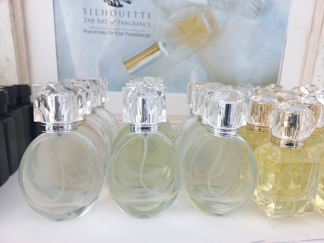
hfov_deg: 69.4
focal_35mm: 25
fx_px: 234
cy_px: 122
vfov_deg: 54.9
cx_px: 162
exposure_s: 1/33.3
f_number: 1.8
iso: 187
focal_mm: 4.6
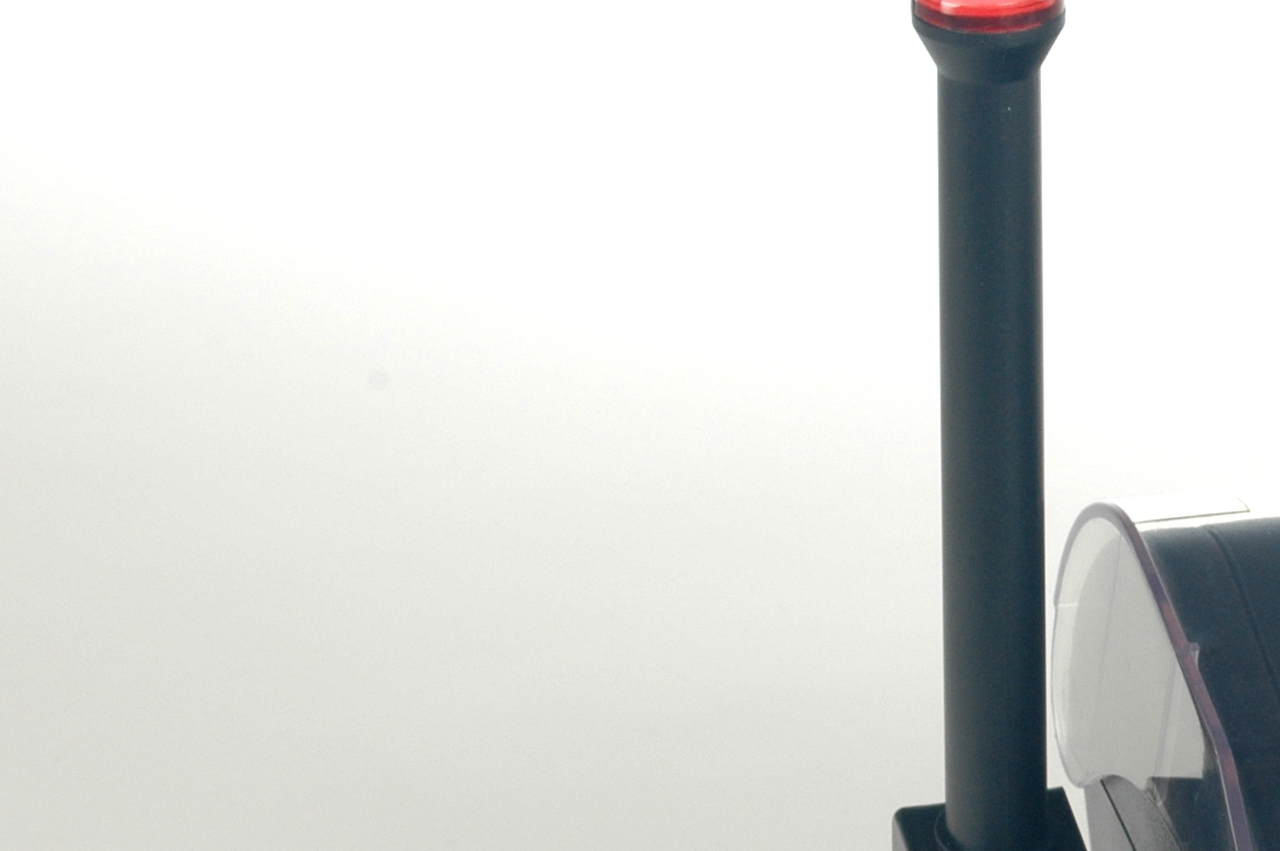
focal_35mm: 273
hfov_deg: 7.5
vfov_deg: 5.0
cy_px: 870
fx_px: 9697
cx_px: 1522
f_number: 13
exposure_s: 1/800
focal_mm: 70
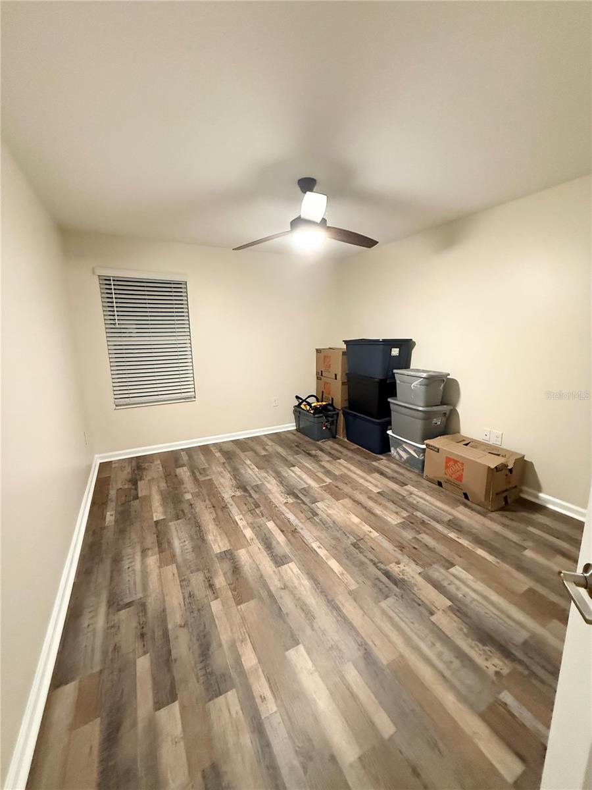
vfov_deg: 102.1
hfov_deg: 85.7
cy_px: 395
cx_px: 296
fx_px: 319
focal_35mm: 14
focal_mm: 2.22
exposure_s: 1/60
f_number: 2.2
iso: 800
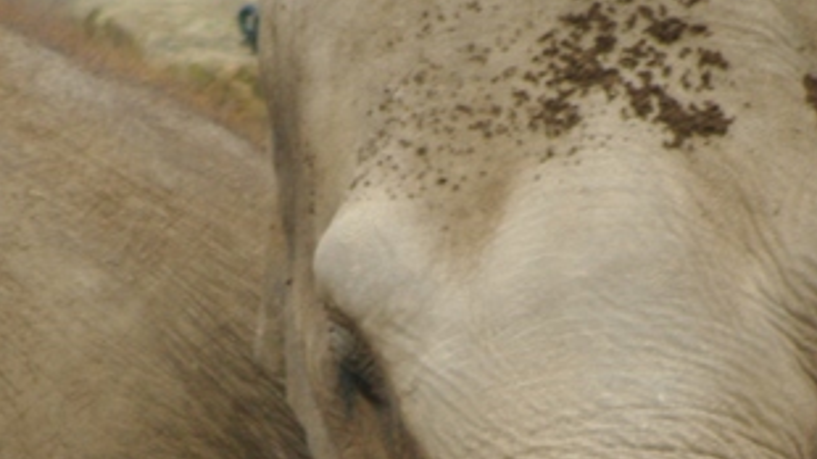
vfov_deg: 1.0
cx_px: 419
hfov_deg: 1.8
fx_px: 26394
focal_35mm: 1219
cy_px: 427
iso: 800
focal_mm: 300
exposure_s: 1/125
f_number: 5.8
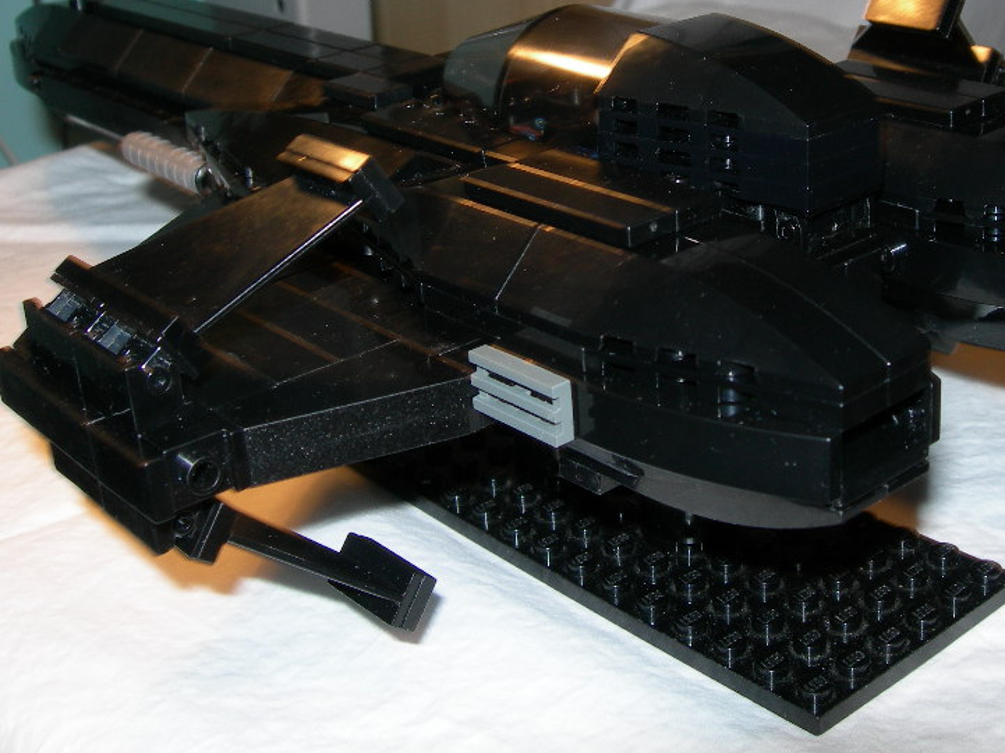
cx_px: 580
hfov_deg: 35.5
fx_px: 1567
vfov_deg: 26.8
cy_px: 219
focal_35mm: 54
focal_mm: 7.8
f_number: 4.8
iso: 50
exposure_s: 1/60.1
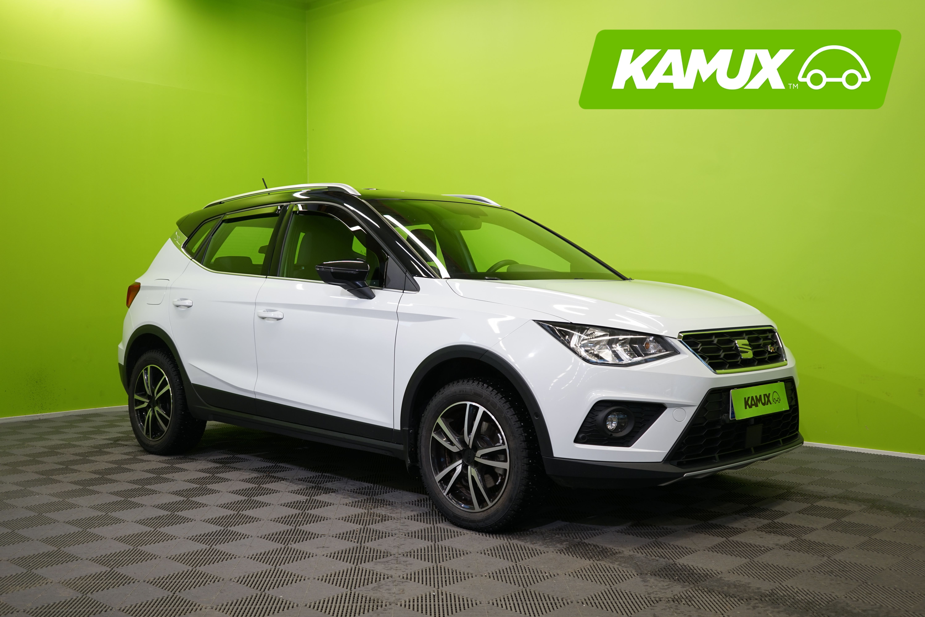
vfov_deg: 35.9
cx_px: 462
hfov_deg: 51.9
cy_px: 308
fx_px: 951
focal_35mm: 37
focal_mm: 37
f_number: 5
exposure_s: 1/25
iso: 250
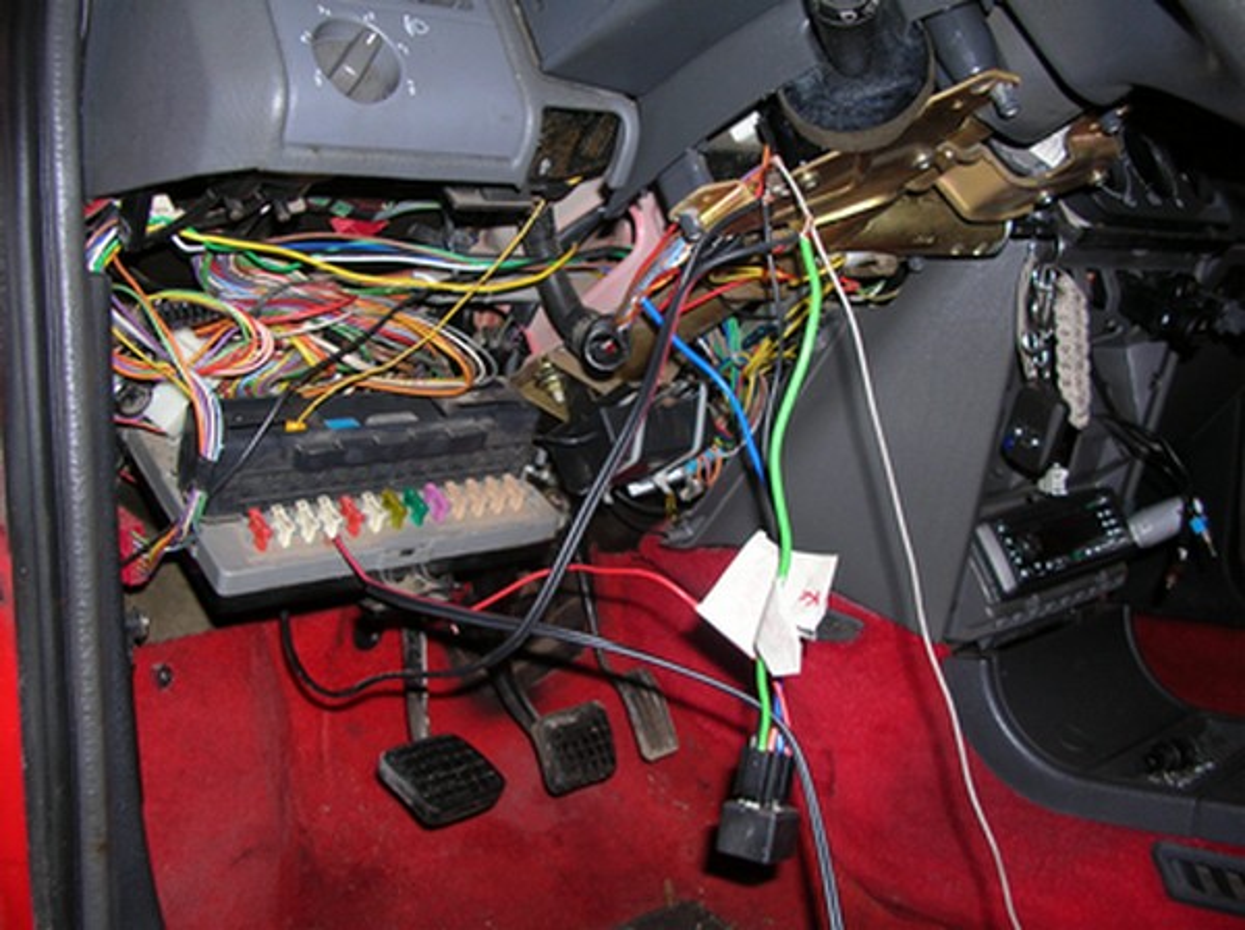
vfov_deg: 40.6
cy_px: 465
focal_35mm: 35
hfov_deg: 52.7
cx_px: 622
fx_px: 1257
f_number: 2.8
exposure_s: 1/60.1
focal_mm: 5.8
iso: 50
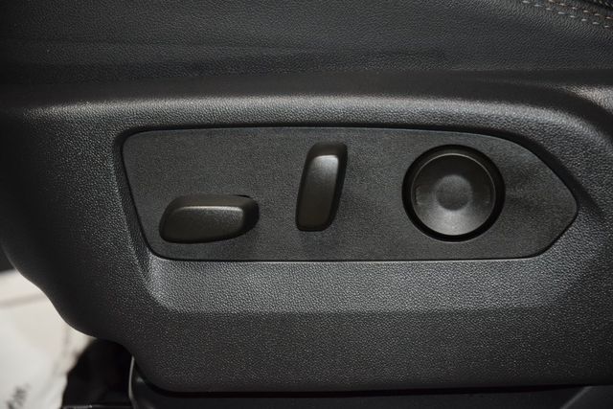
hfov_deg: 19.5
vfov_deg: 13.0
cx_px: 306
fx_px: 1788
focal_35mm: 105
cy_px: 204
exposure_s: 1/60
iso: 2200
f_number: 4.5
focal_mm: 70
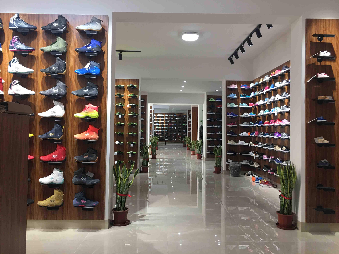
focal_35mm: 29
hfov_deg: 61.7
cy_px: 127
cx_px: 170
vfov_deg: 48.2
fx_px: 284
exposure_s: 1/33
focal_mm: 4.15
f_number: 2.2
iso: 50
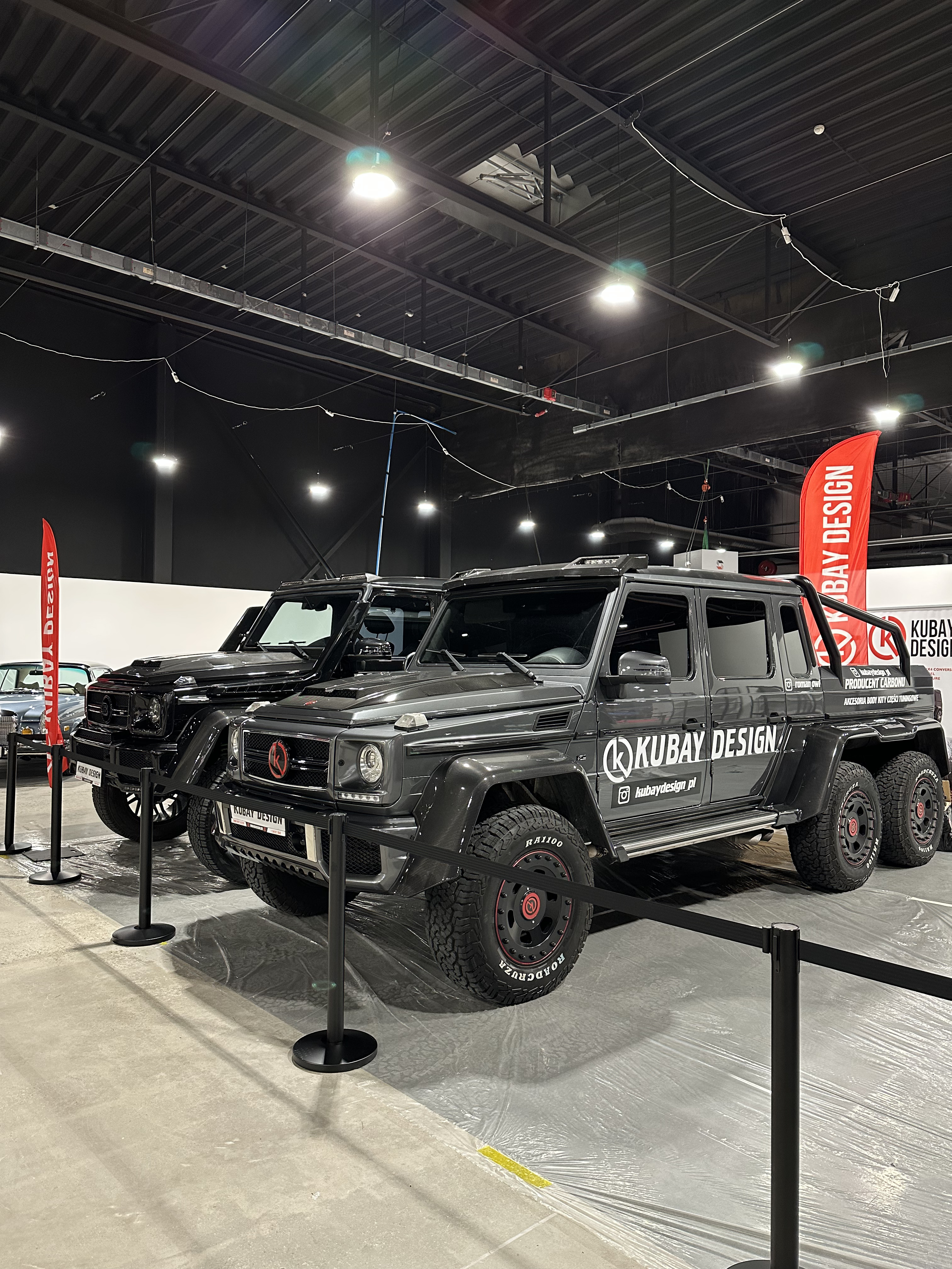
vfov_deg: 71.6
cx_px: 476
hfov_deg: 56.8
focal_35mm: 24
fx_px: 880
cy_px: 634
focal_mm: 6.86
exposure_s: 1/50
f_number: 1.78
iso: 320
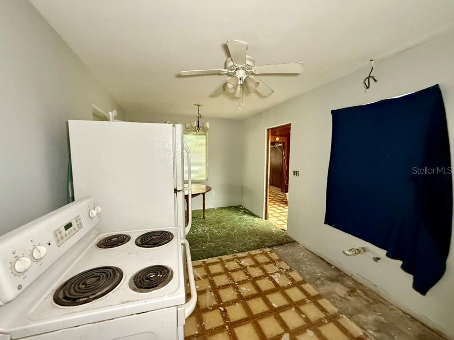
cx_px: 227
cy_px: 170
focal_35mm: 14
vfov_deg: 85.7
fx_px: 184
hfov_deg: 102.1
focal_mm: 2.22
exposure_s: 1/60
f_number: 2.2
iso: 640
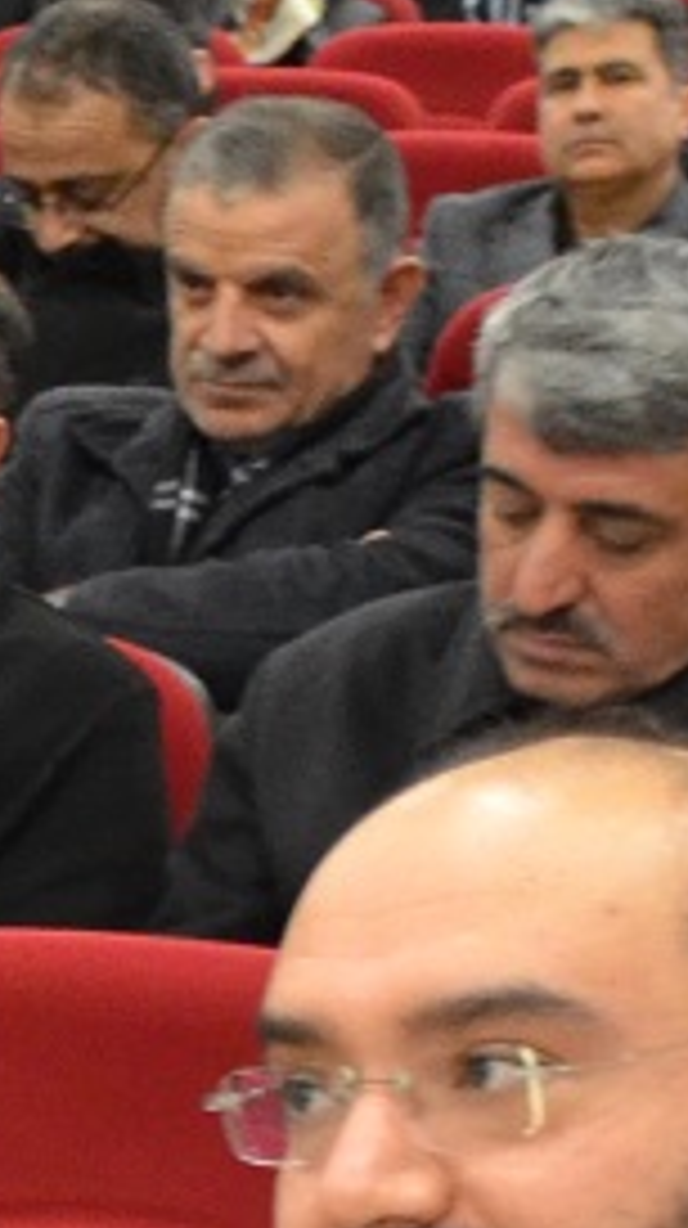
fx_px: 6732
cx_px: -1614
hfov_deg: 5.4
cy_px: 1705
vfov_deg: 10.2
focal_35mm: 207
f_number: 3.5
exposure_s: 1/30
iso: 1250
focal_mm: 18
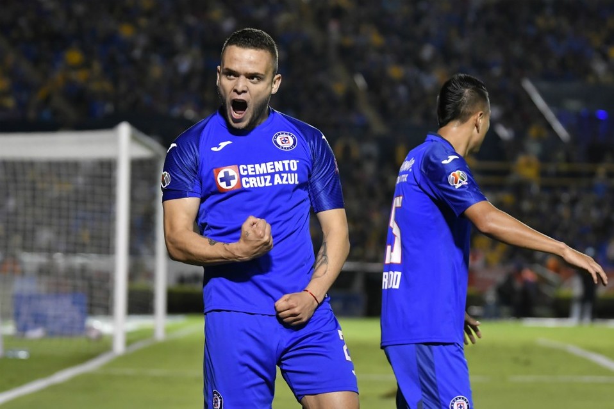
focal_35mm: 165
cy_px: 204
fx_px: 2813
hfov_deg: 12.5
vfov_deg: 8.3
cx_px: 307
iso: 2000
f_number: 2.8
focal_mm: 110
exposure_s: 1/1250
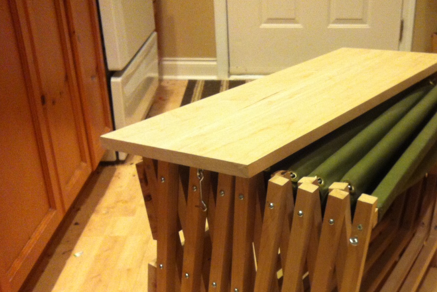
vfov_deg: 25.1
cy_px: 235
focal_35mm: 53
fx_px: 643
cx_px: 303
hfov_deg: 37.0
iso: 250
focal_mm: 3.85
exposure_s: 1/15
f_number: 2.8
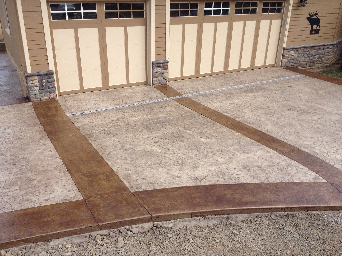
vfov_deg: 40.7
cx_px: 171
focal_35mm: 35
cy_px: 128
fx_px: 346
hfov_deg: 52.6
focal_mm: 4.28
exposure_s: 1/844
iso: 64
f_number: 2.4
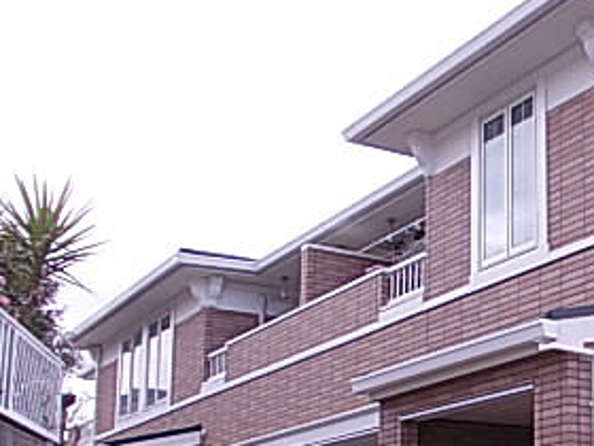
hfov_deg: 27.8
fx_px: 1098
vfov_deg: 22.4
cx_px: 641
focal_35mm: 64
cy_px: 395
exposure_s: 1/250
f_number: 2.7
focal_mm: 4
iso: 80
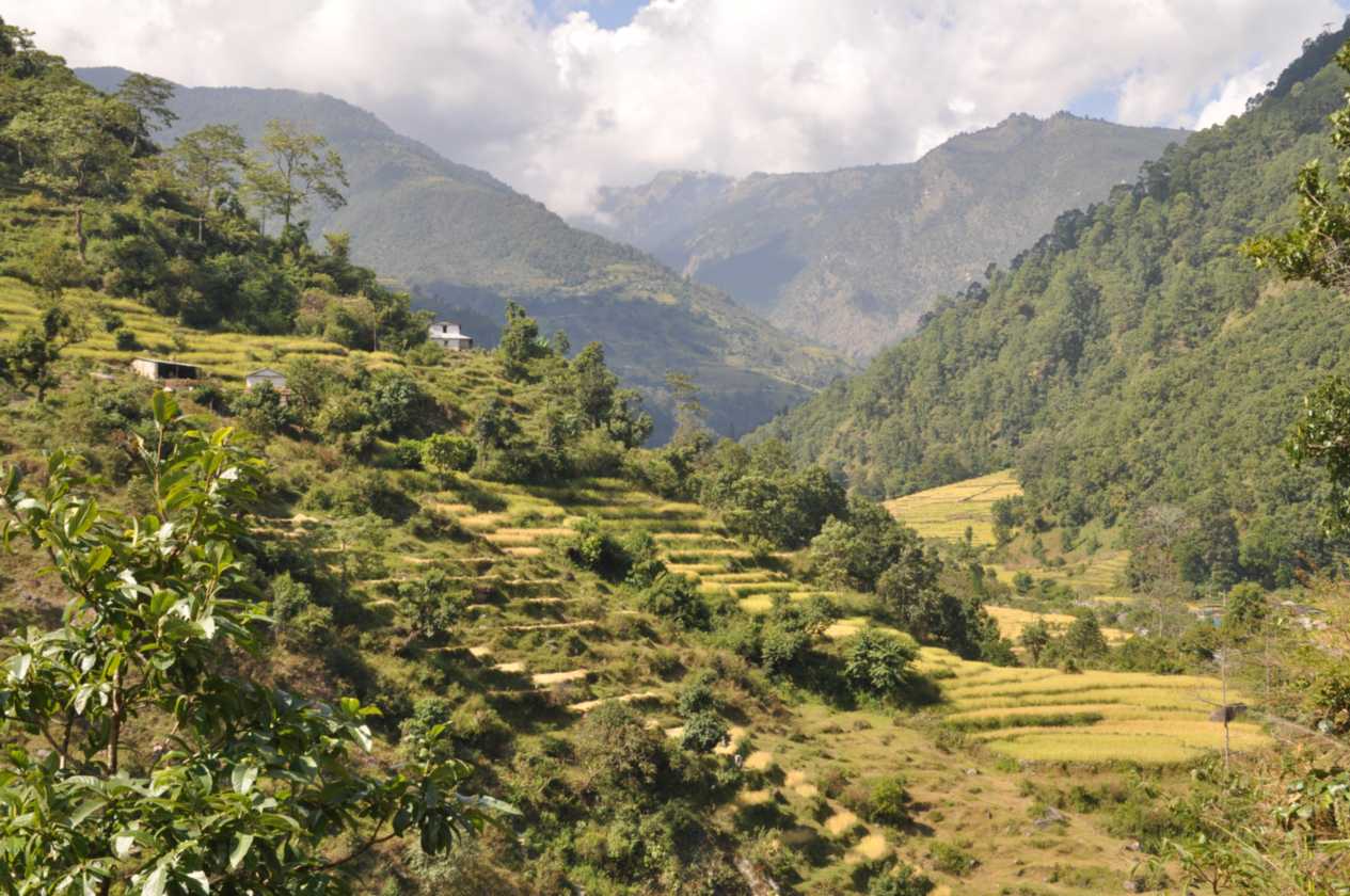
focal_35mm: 48
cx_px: 675
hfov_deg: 41.2
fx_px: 1798
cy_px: 448
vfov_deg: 28.0
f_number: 9
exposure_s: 1/320
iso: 200
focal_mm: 32
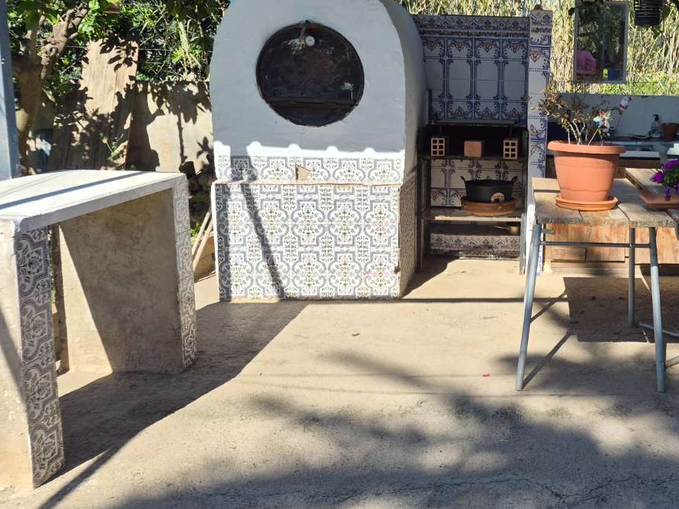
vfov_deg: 36.6
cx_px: 560
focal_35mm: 39
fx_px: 765
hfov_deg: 45.1
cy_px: 196
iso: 80
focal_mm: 5.4
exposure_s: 1/3936
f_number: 1.8
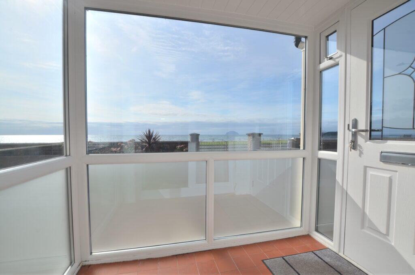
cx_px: 208
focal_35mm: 15
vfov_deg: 77.1
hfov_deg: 100.5
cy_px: 138
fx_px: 173
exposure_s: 1/320
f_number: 9
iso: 100
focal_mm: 10
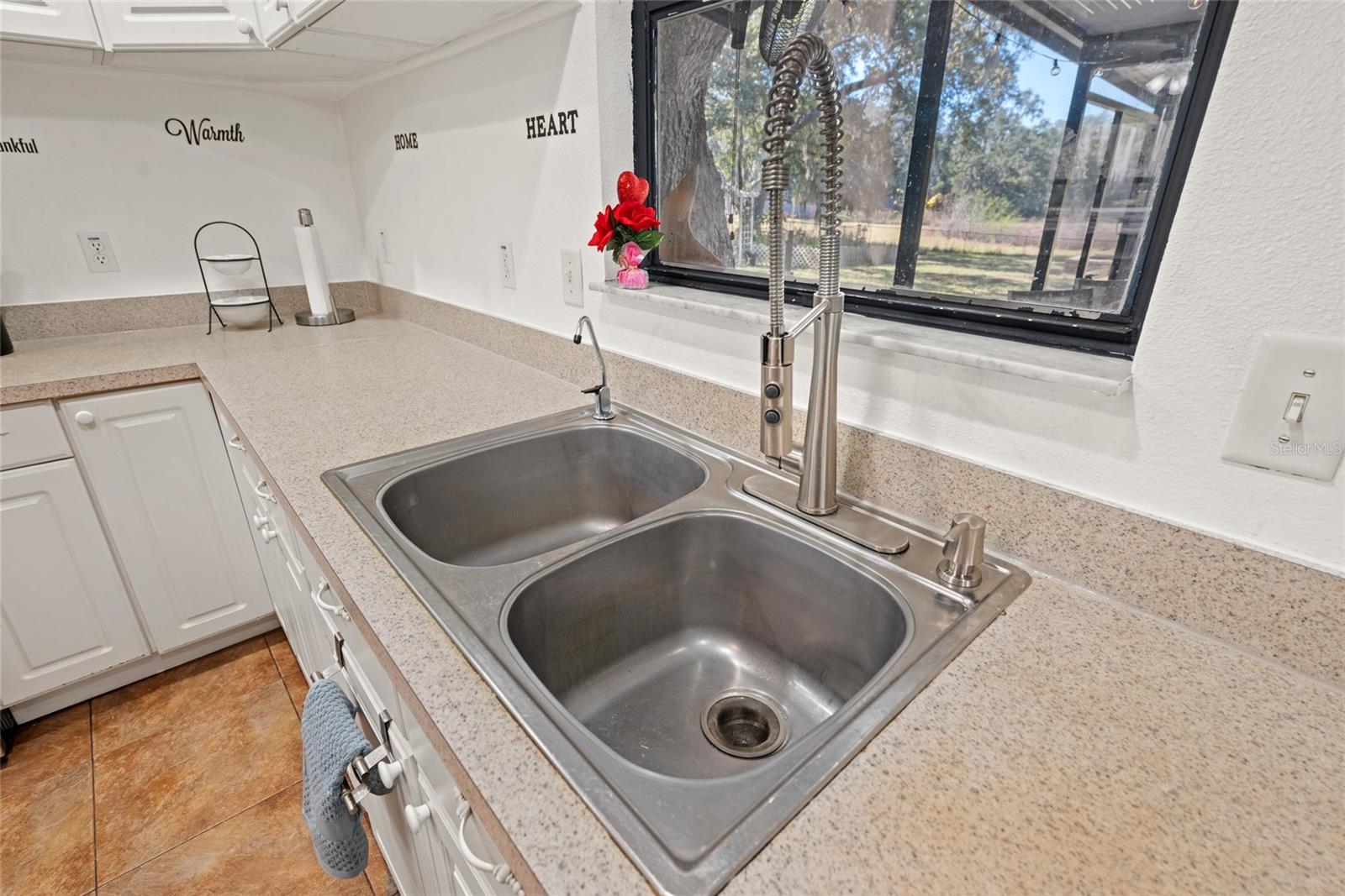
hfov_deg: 95.0
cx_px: 672
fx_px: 616
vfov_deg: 72.1
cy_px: 448
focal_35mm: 16
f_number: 6.3
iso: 250
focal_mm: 16.5
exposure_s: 1/2
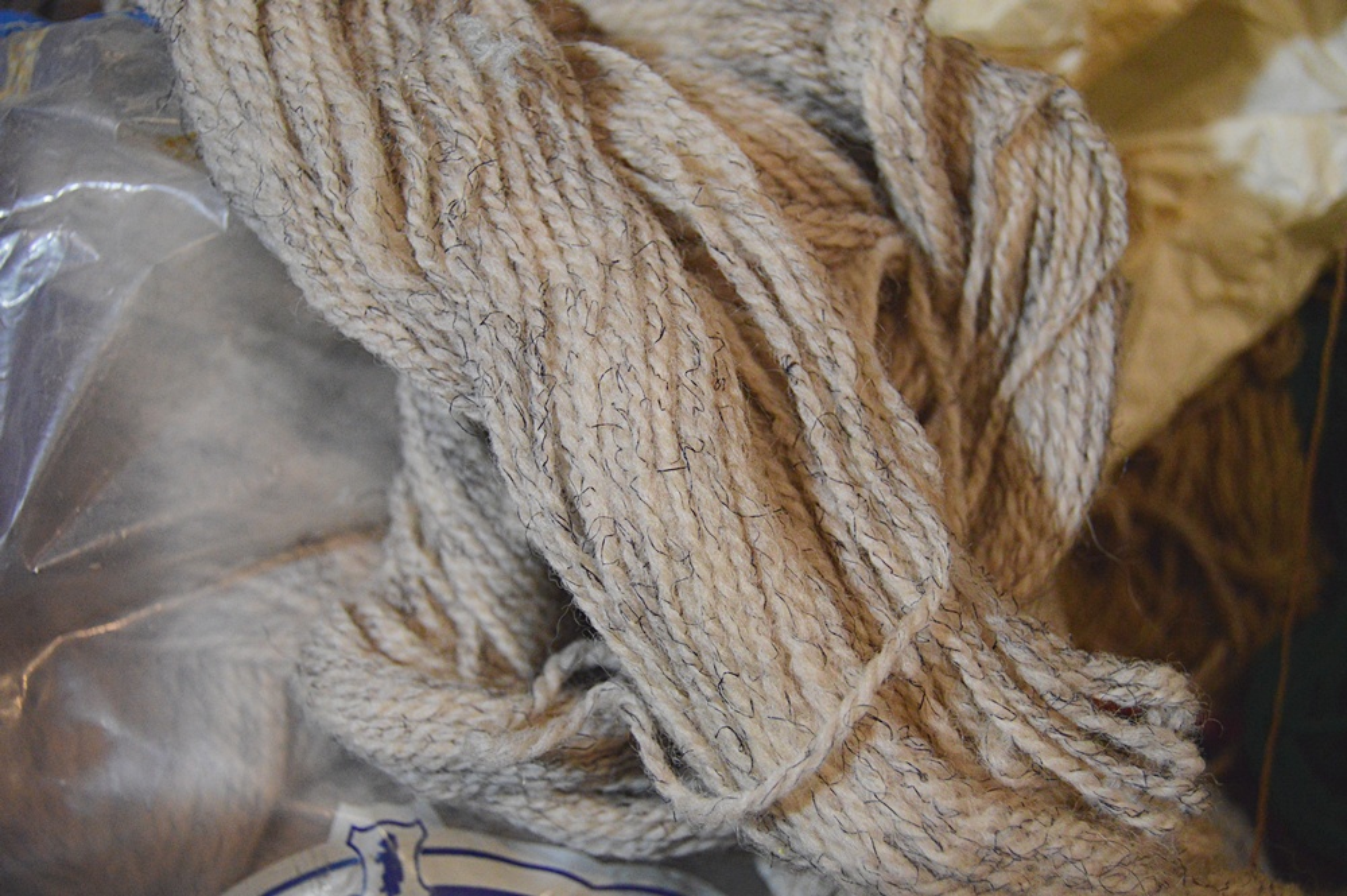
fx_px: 1738
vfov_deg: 28.9
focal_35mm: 46
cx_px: 674
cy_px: 448
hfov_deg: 42.4
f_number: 4.2
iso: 2200
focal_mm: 31
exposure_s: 1/60
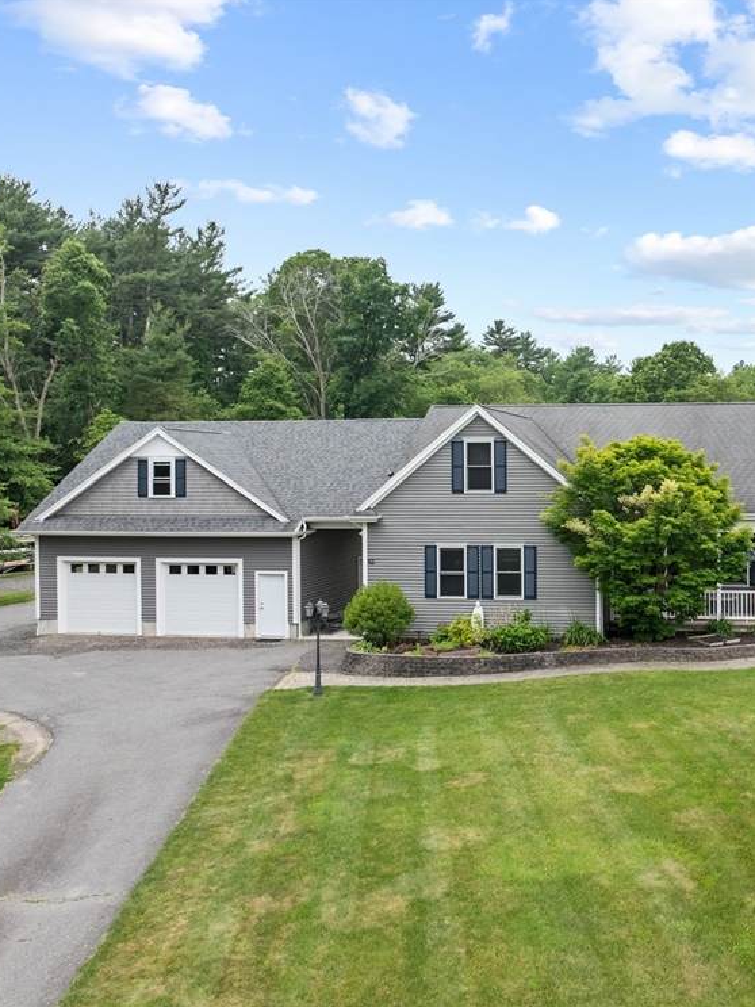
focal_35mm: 33
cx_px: 632
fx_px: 960
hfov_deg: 40.7
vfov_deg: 55.4
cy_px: 511
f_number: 2.8
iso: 130
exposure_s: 1/1600
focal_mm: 12.29
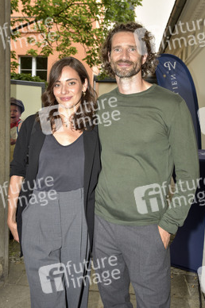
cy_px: 156
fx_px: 282
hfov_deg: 39.9
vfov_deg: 57.3
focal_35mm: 33
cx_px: 102
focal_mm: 32
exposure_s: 1/60
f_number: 5.6
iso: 400
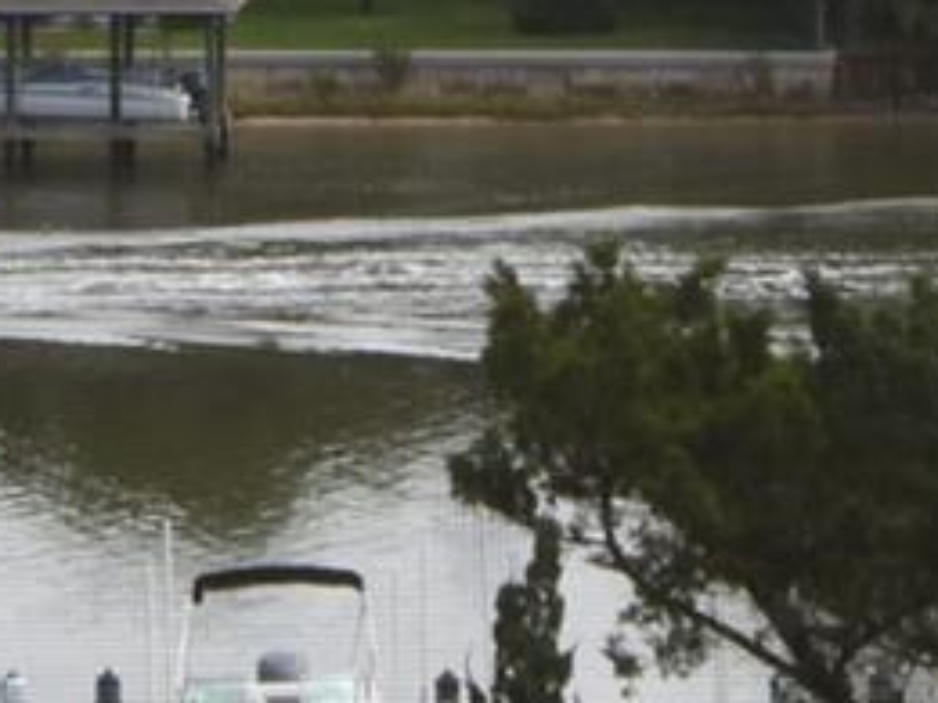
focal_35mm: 213
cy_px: -577
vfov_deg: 6.8
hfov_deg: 9.3
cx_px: 411
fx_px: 5772
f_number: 5.6
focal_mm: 24
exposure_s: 1/125
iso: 100
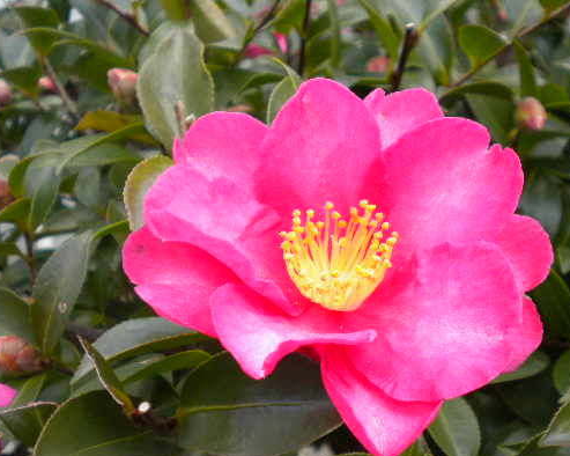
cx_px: 338
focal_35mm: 52
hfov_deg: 35.9
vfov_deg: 29.1
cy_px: 250
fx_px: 877
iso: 229
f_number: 3.5
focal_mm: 7.4
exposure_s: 1/447
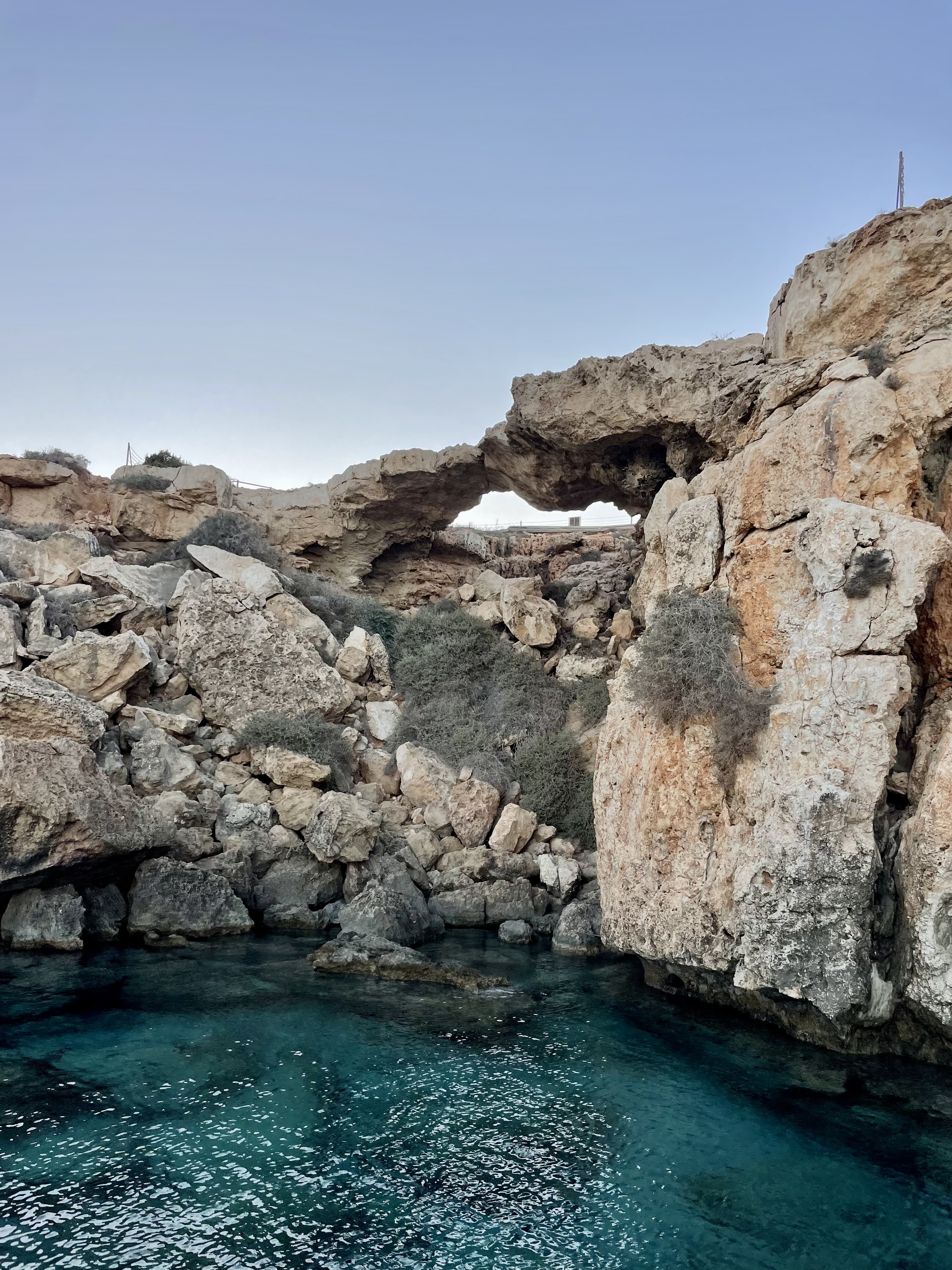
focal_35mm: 26
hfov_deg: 53.1
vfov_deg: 67.3
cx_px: 476
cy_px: 635
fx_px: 953
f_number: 1.6
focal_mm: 4.2
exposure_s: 1/550
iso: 32
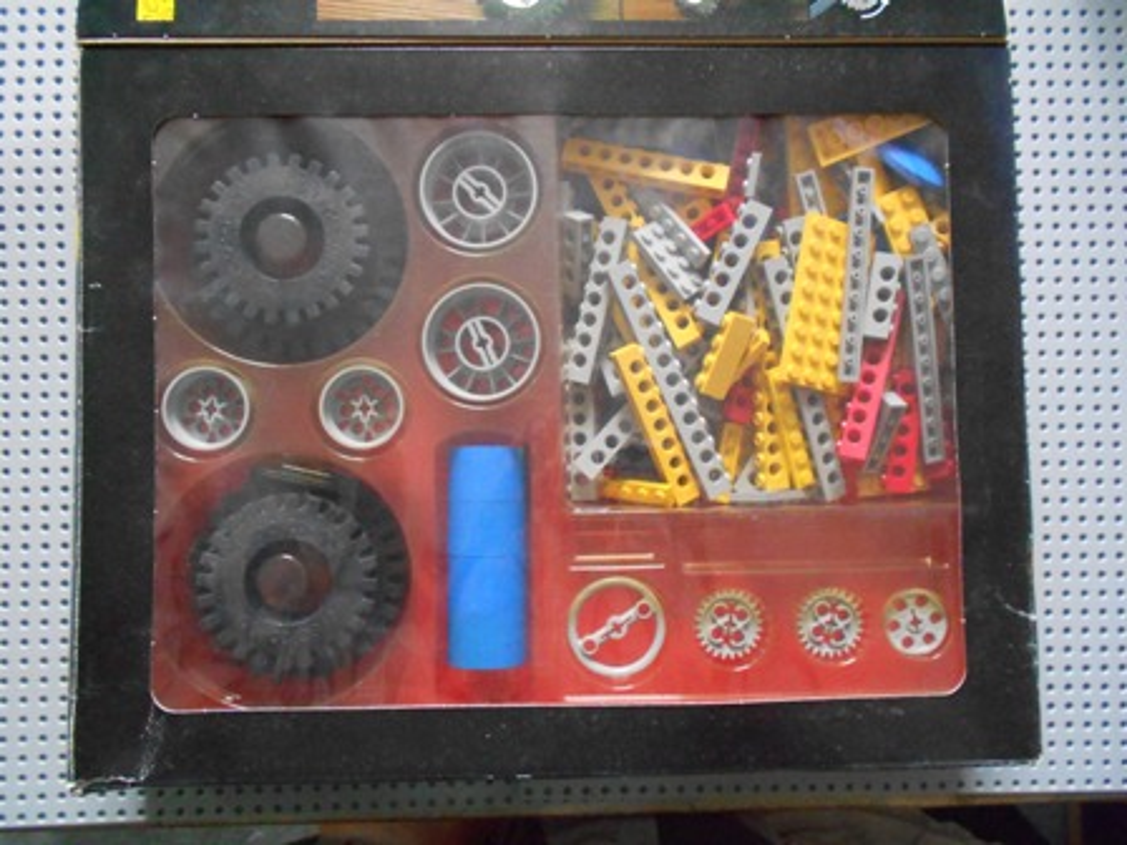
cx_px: 564
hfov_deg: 67.3
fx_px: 846
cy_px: 422
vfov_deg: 53.1
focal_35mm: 26
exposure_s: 1/20
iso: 800
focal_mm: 4.6
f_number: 3.2
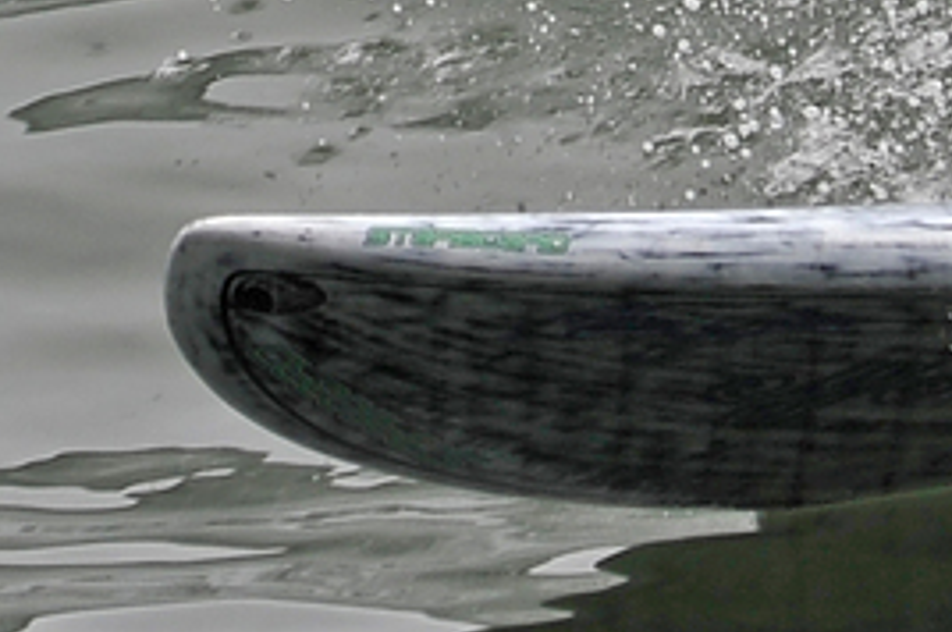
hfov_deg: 0.9
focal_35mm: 2389
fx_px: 63098
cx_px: 668
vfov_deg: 0.6
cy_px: -215
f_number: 5.6
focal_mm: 400
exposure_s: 1/640
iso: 250
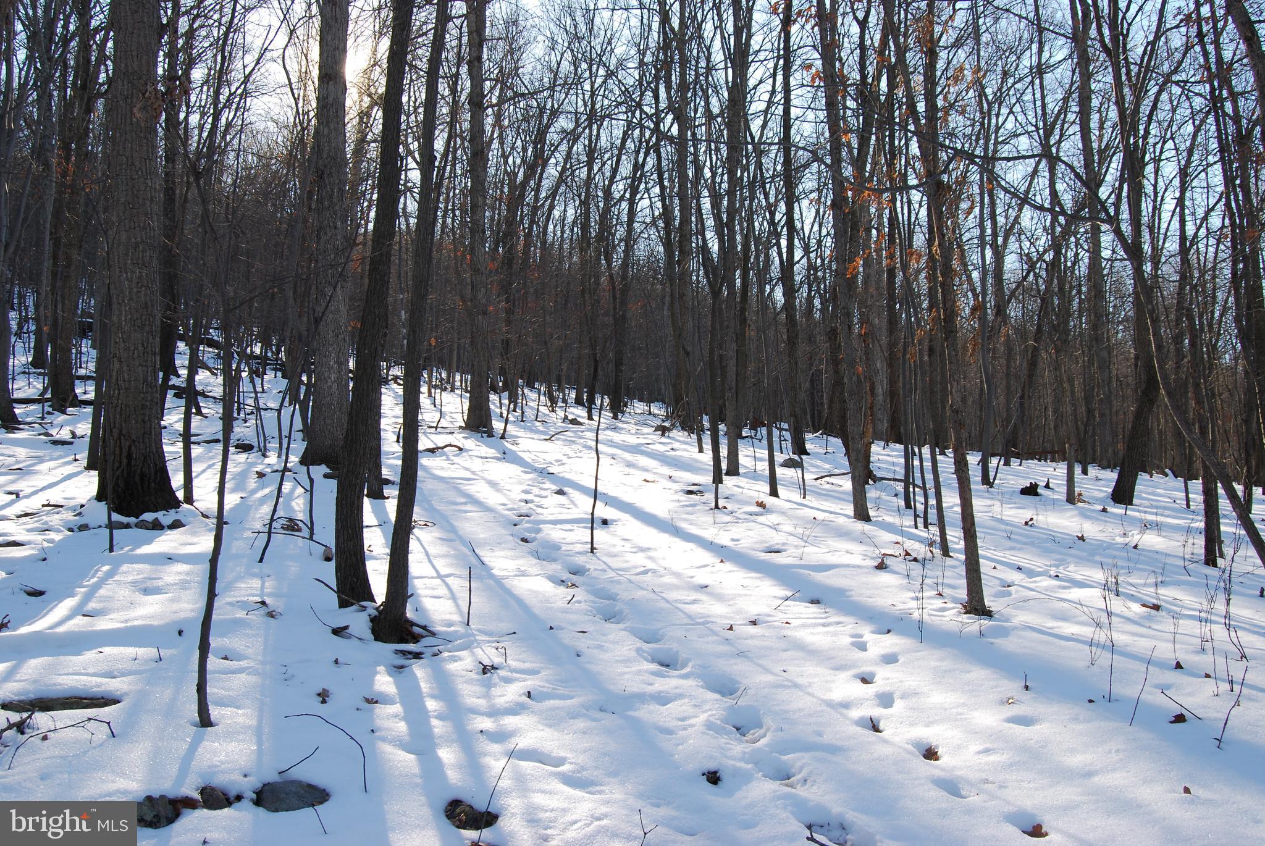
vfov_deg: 40.1
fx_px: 1161
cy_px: 423
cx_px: 632
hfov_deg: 57.2
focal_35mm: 33
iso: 200
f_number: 9
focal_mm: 22
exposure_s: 1/125
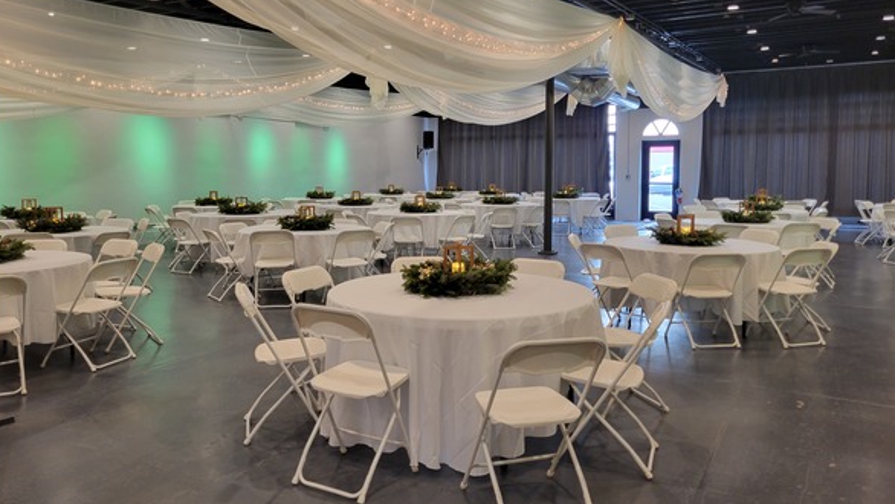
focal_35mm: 29
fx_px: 688
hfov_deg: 66.0
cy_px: 205
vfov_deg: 40.1
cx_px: 443
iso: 200
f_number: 1.8
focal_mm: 5.4
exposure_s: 1/60
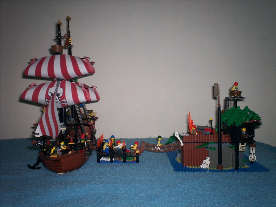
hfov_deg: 51.4
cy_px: 104
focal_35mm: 36
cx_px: 138
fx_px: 287
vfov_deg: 39.7
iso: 140
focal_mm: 6
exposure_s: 1/60
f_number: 4.5
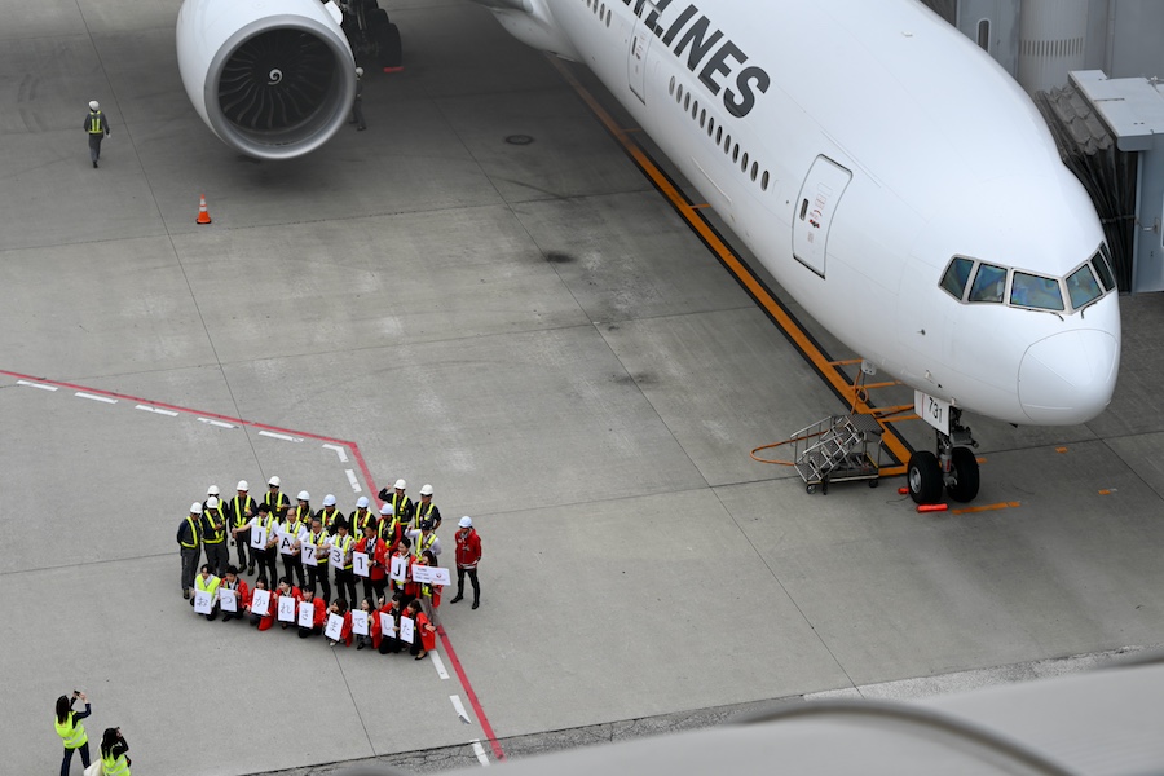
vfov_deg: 17.9
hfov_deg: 26.7
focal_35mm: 76
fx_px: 2457
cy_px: 388
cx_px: 582
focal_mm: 76
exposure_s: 1/250
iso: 100
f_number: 8
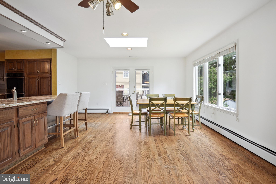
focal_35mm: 16
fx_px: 123
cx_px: 138
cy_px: 92
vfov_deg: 73.7
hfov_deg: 96.7
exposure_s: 1/40
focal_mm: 16
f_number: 8
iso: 400
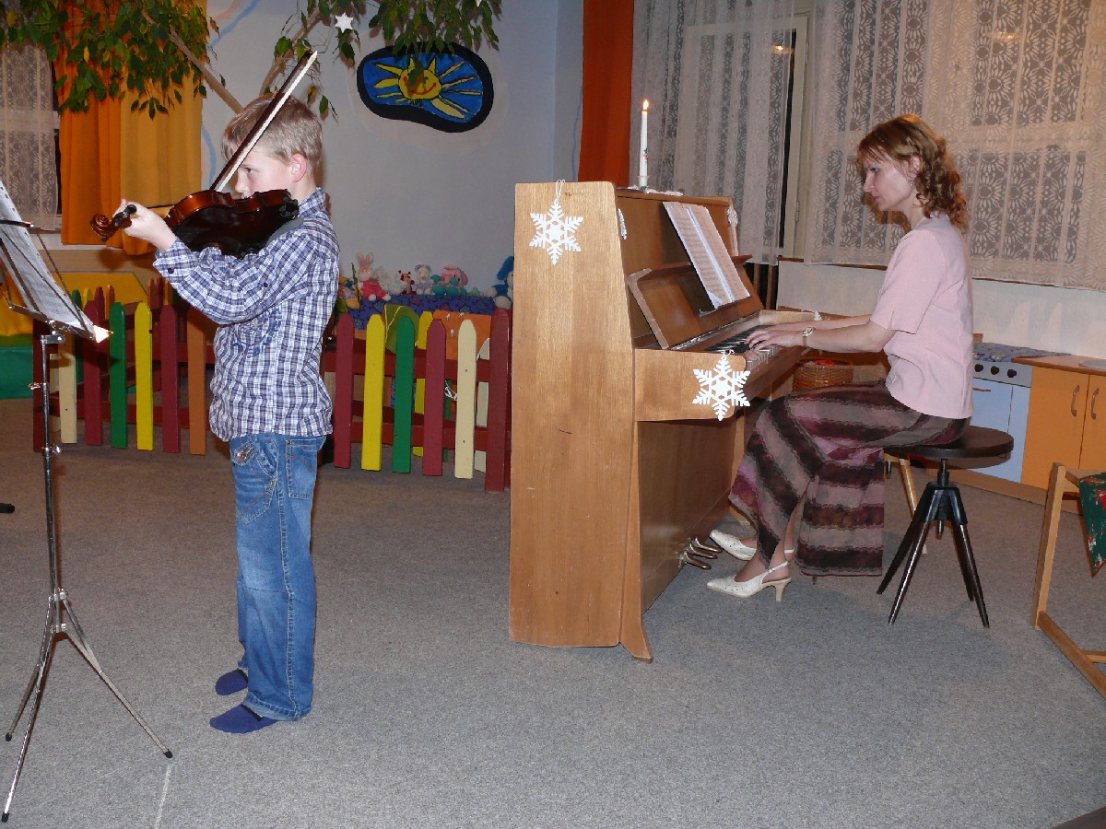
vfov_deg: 40.7
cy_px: 414
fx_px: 1118
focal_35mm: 35
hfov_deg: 52.6
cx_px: 553
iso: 200
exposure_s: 1/30
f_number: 2.8
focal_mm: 7.4
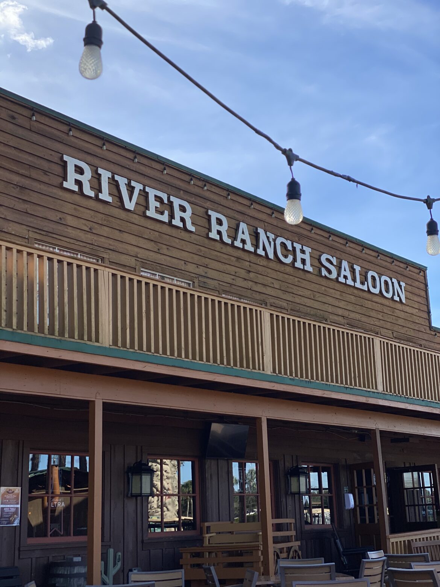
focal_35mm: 52
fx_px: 881
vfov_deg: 36.8
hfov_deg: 28.0
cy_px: 294
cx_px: 220
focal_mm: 6
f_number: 2
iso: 20
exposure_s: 1/978
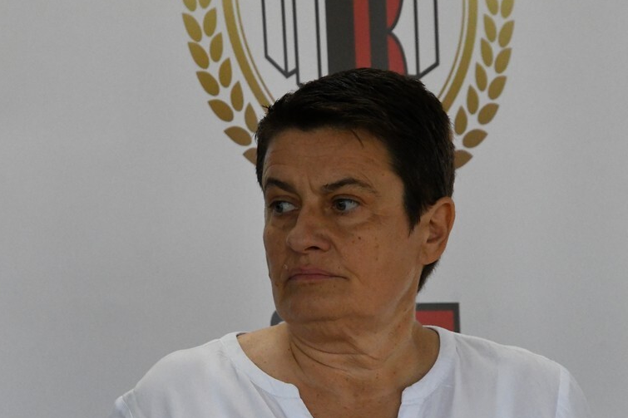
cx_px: 302
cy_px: 247
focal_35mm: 407
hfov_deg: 5.1
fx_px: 7098
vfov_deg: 3.4
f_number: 9
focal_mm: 200
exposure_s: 1/5000
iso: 8000
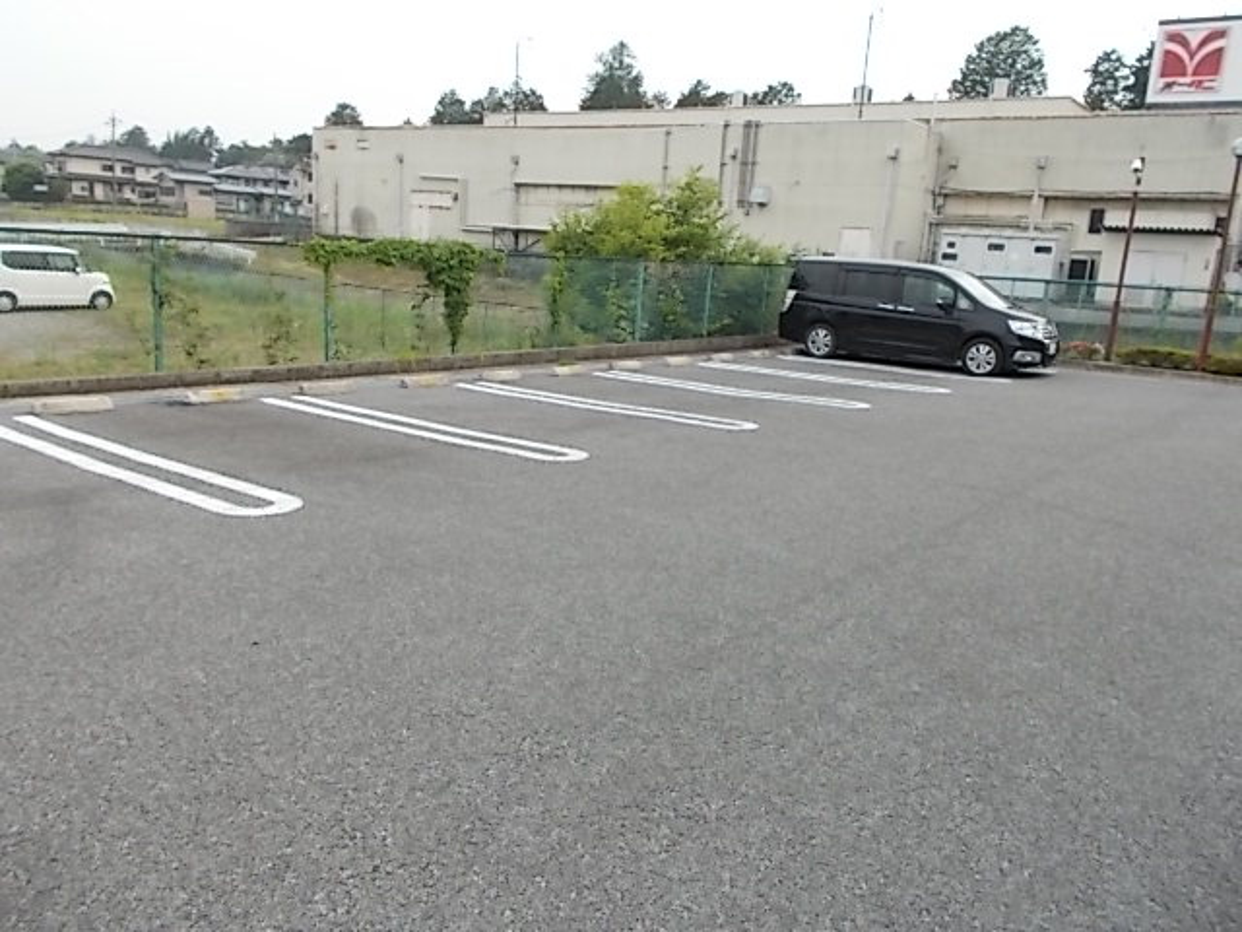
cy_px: 466
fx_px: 933
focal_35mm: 26
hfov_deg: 67.3
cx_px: 621
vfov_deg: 53.1
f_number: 3.2
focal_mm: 4.6
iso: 80
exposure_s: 1/250
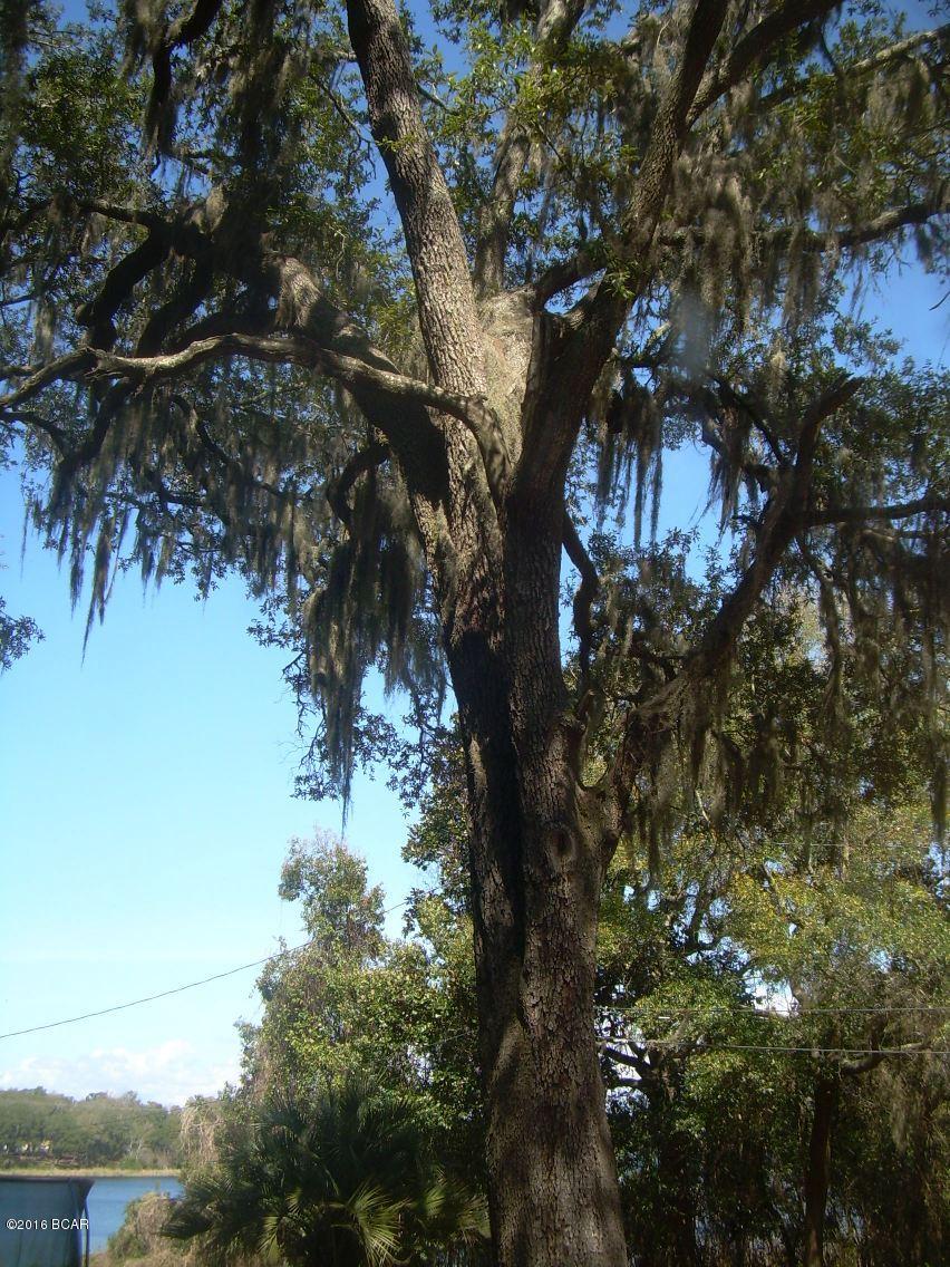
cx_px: 475
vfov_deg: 49.0
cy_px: 634
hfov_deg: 37.7
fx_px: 1390
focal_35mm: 38
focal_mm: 6.3
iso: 50
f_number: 2.8
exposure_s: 1/458
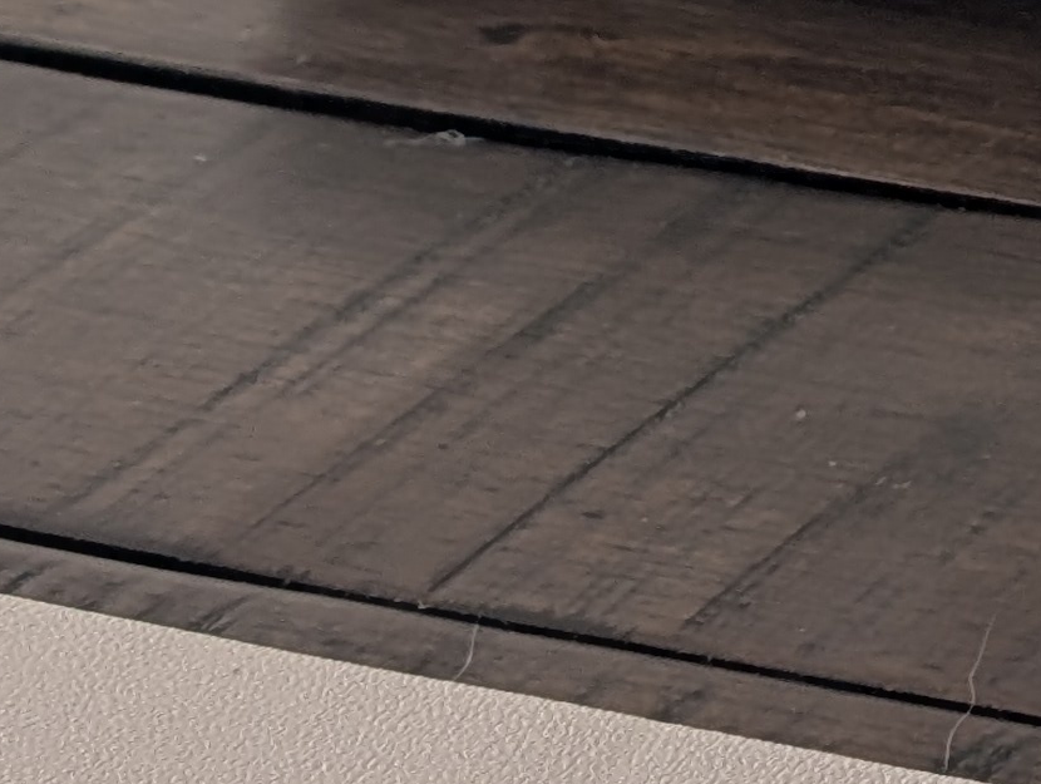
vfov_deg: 6.0
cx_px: 2320
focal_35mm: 241
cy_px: -1025
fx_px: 7258
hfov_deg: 7.7
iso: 38
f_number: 1.68
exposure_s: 1/23.8
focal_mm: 6.9
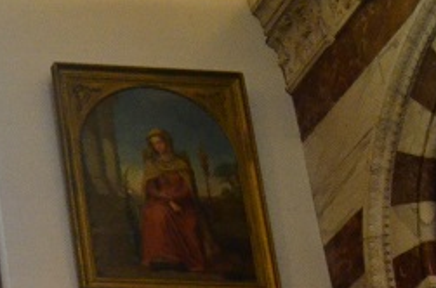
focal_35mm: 143
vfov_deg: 9.3
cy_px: 393
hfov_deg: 13.7
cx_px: -182
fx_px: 1728
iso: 3200
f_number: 4.5
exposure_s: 1/200
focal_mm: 24
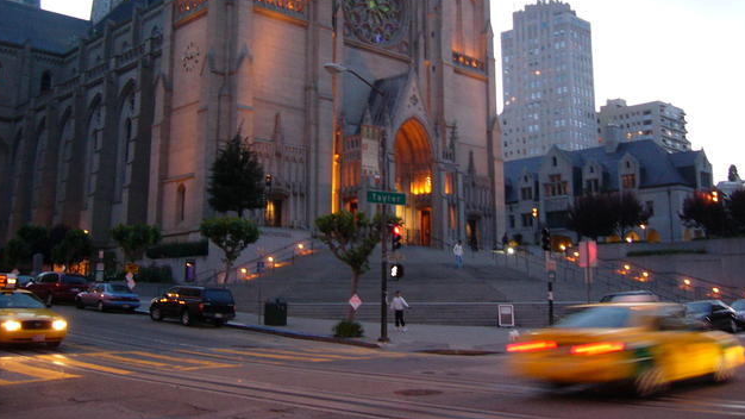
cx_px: 370
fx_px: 770
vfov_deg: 30.2
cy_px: 135
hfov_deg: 51.6
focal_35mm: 39
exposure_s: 1/8
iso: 200
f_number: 2.8
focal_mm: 5.8
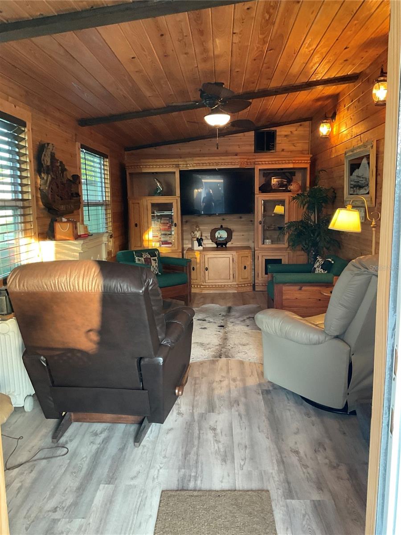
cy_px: 268
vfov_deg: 61.7
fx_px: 448
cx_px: 200
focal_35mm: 29
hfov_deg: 48.2
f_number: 1.8
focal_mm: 3
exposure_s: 1/60
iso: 160
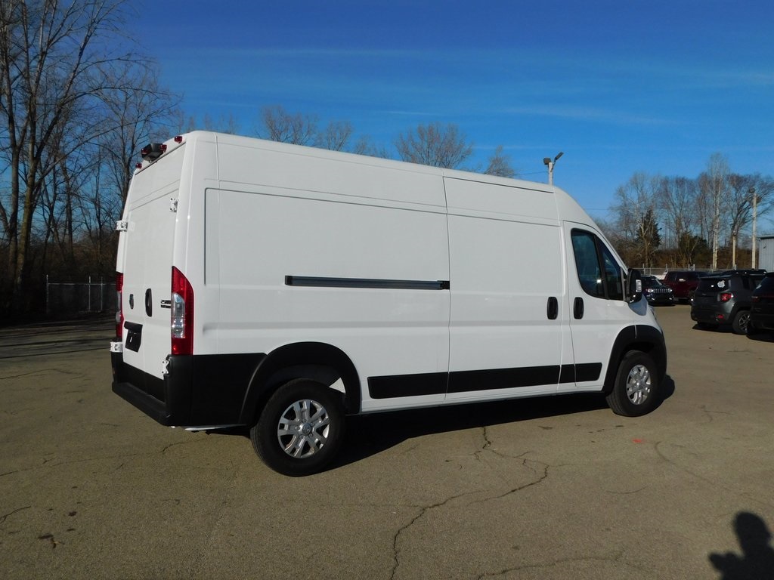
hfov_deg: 60.0
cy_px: 290
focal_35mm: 30
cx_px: 387
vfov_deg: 46.8
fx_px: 671
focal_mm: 5.3
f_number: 6.4
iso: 125
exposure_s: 1/1000
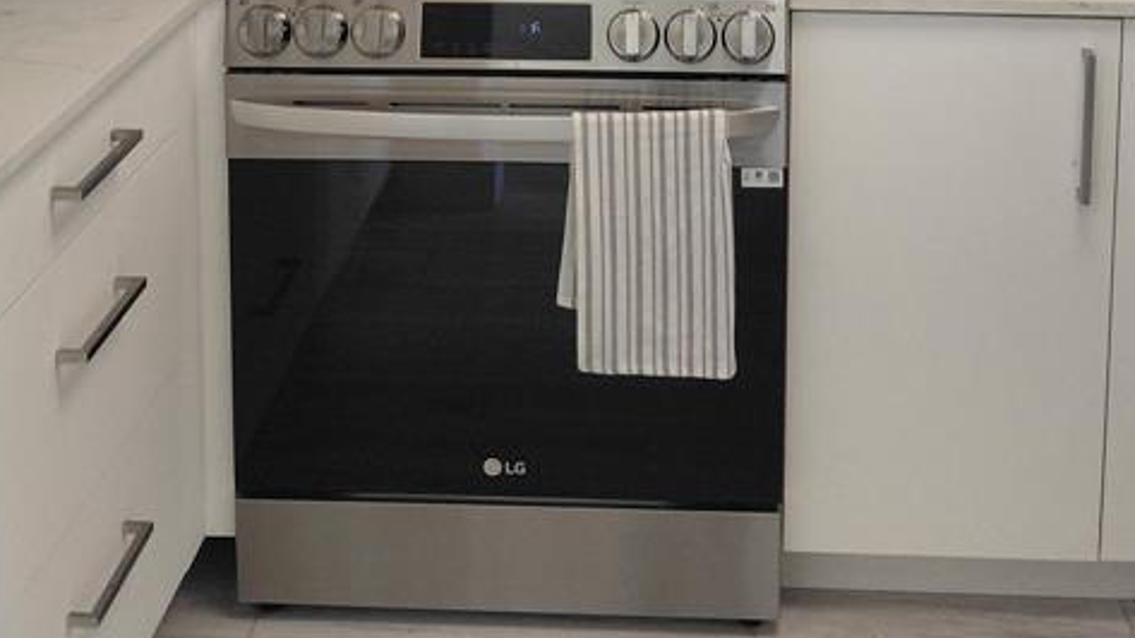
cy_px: -206
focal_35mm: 59
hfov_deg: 35.4
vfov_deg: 18.8
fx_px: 1776
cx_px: 619
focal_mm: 4.69
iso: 160
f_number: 1.8
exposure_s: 1/120
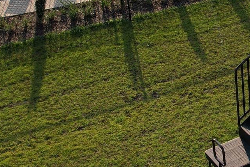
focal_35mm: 79
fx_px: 549
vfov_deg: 17.1
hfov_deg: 24.0
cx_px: 275
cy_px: 28
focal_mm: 8.38
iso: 100
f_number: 2.8
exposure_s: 1/240
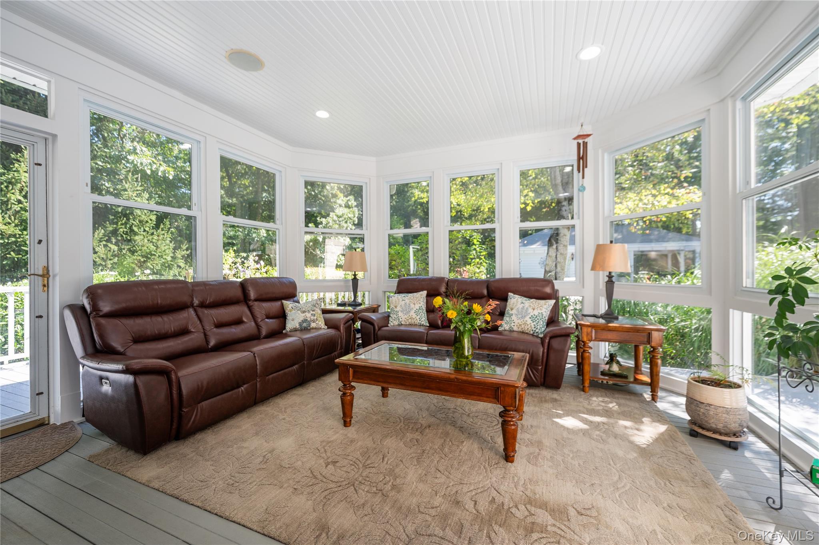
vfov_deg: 81.1
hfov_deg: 104.3
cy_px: 272
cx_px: 410
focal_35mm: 14
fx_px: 318
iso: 320
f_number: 4
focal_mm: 14
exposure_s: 1/200
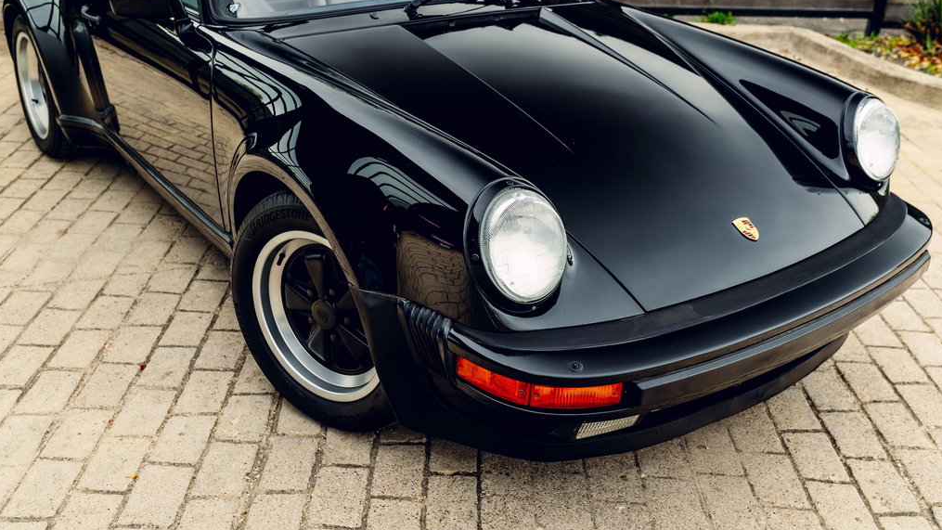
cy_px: 276
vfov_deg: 32.0
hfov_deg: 54.0
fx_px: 924
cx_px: 471
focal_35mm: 37
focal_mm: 35
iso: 200
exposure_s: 1/50
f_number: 4
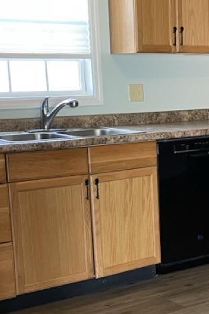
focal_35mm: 74
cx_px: 204
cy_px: 220
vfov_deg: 27.1
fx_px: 644
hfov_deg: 18.0
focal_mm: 4.2
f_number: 1.6
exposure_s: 1/40
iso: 400
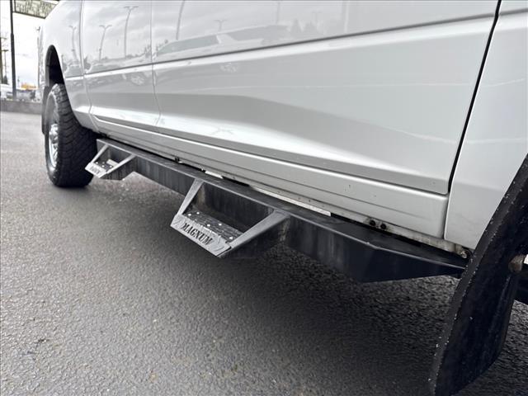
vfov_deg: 56.8
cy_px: 198
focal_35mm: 24
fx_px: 366
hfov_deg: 71.6
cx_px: 264
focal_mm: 6.76
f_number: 1.78
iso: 64
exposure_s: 1/155
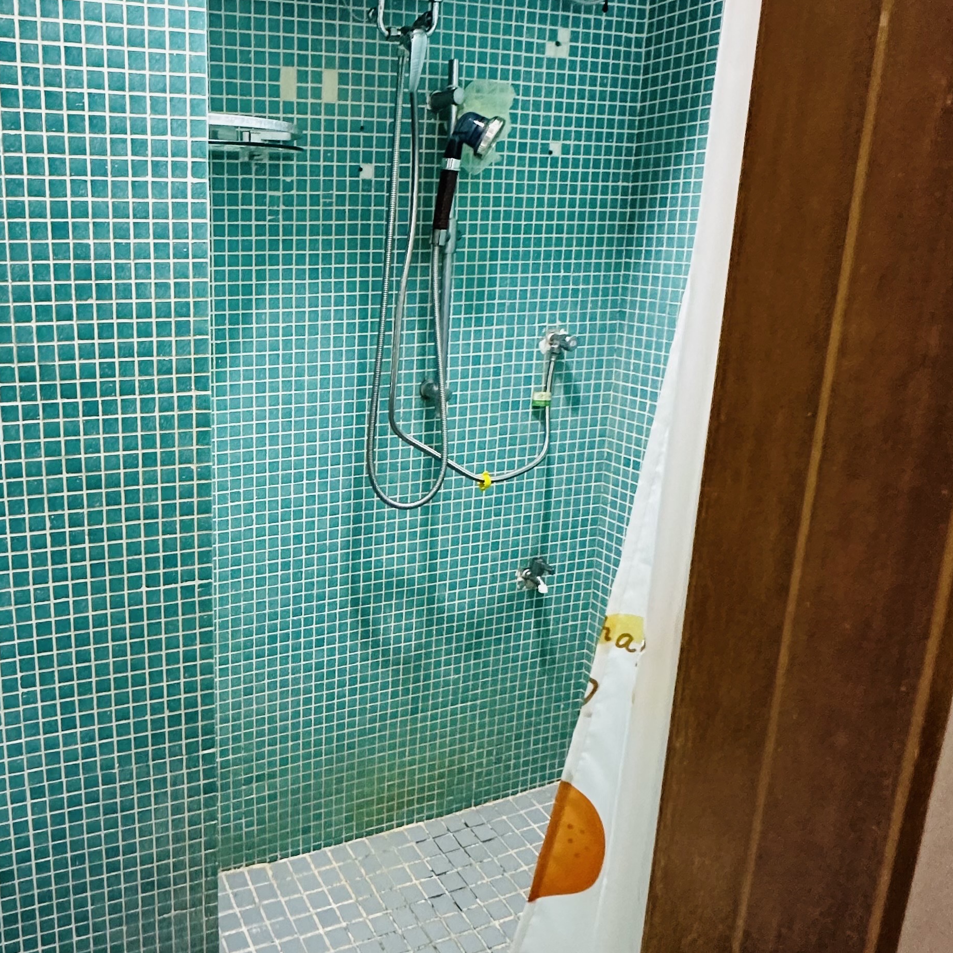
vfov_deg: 58.9
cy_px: 427
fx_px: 841
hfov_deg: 56.8
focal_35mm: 27
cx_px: 265
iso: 400
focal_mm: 2.22
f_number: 2.2
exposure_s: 1/60
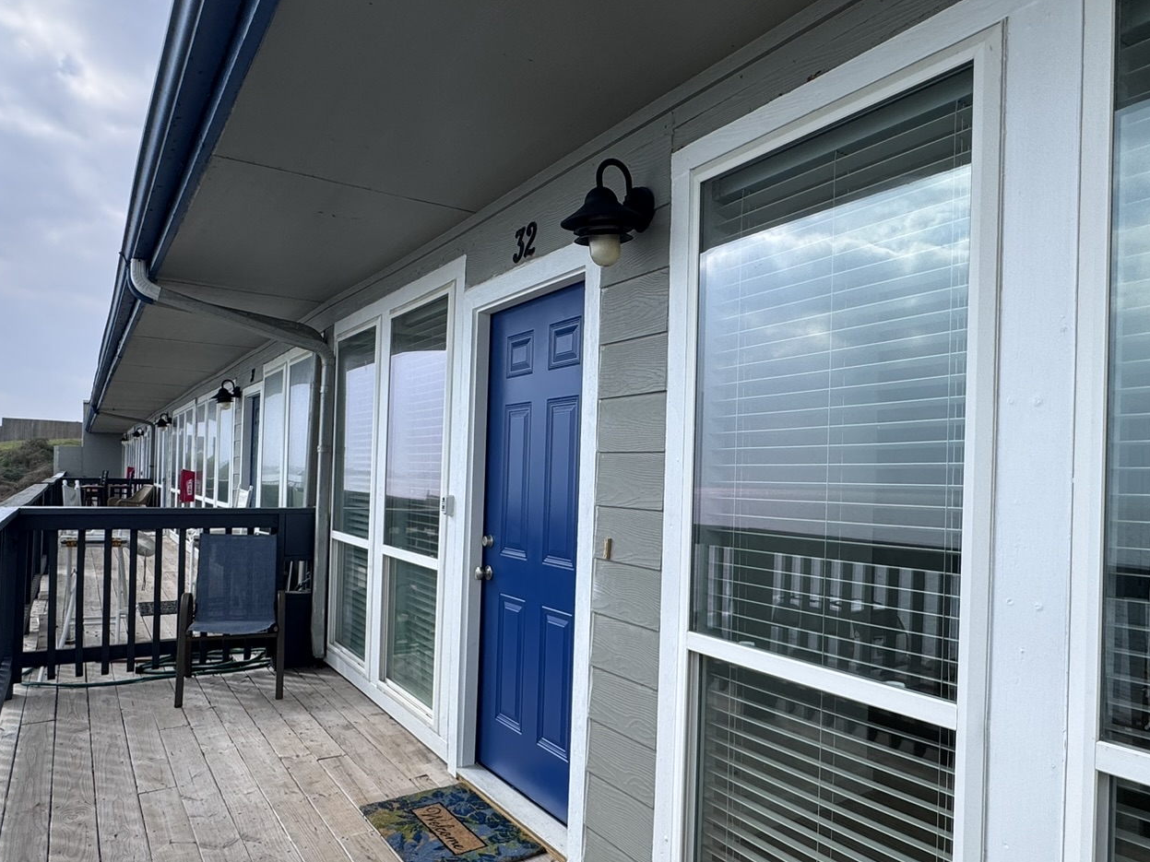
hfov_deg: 73.9
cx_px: 609
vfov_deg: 58.7
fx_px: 764
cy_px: 477
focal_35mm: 23
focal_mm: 2.22
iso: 40
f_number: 2.2
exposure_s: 1/1110
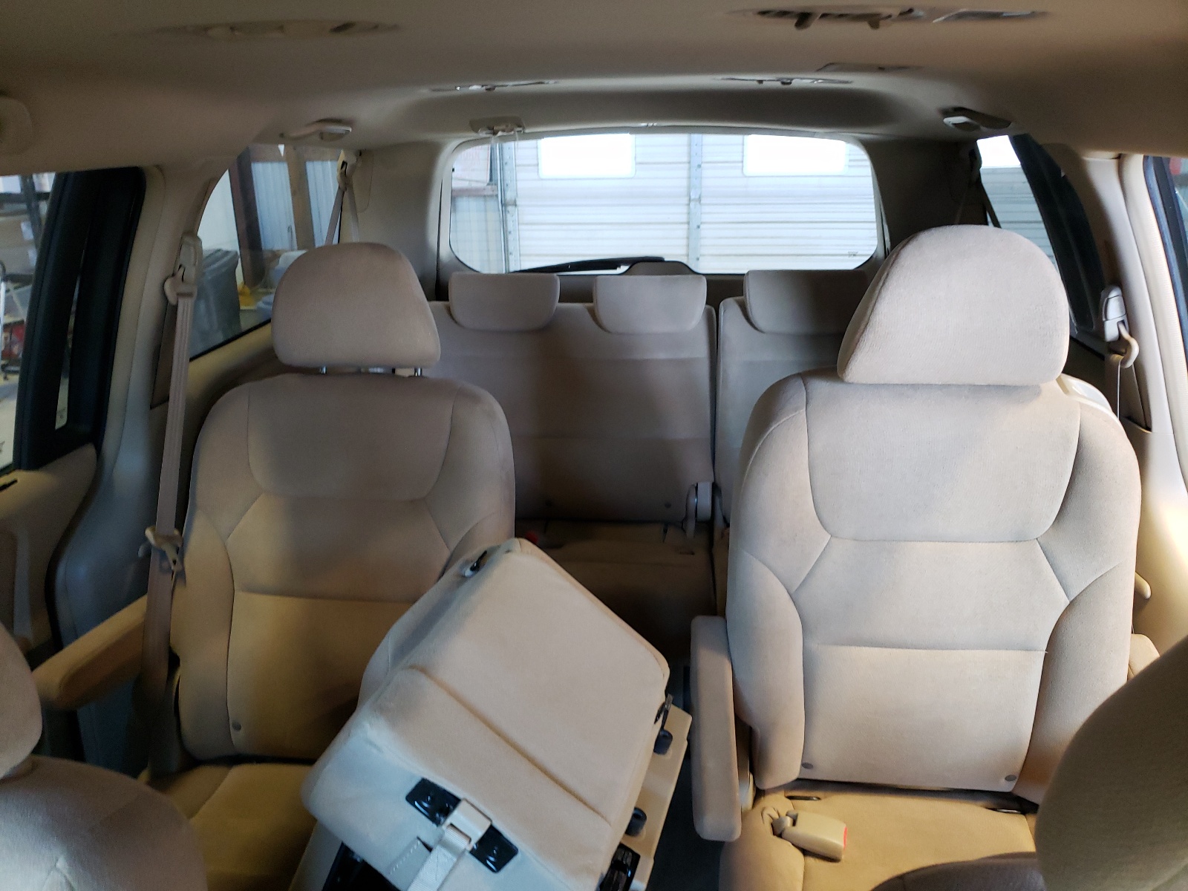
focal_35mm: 26
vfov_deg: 53.1
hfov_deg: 67.3
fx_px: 892
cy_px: 446
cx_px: 594
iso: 261
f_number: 1.5
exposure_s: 1/40
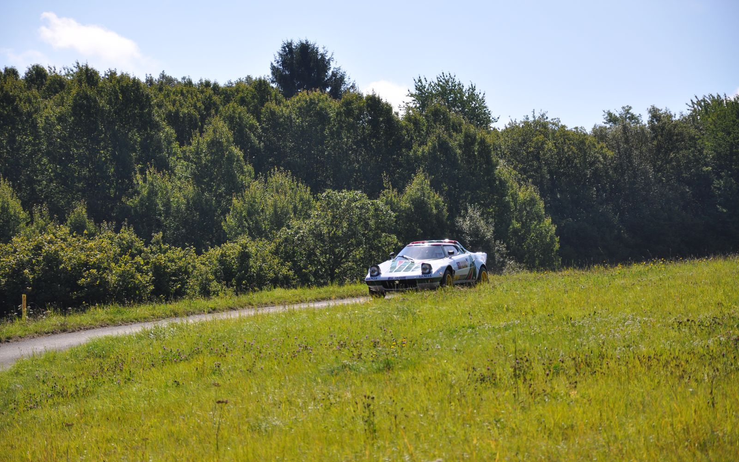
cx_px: 370
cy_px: 223
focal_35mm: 161
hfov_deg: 13.0
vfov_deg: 8.2
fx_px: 3233
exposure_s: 1/800
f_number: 7.1
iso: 200
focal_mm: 105
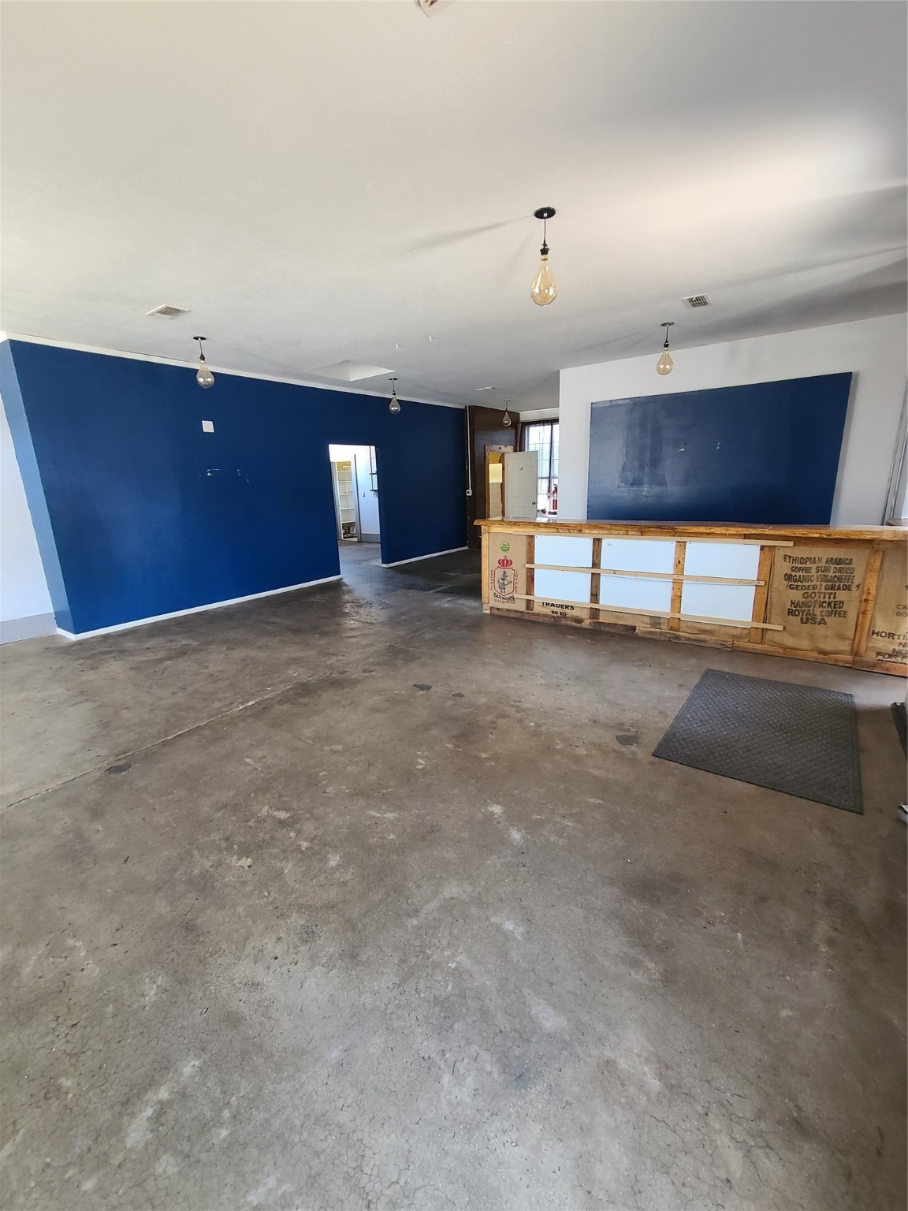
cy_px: 606
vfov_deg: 106.2
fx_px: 455
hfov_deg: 89.9
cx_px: 454
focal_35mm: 13
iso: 320
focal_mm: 2.2
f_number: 2.2
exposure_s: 1/40
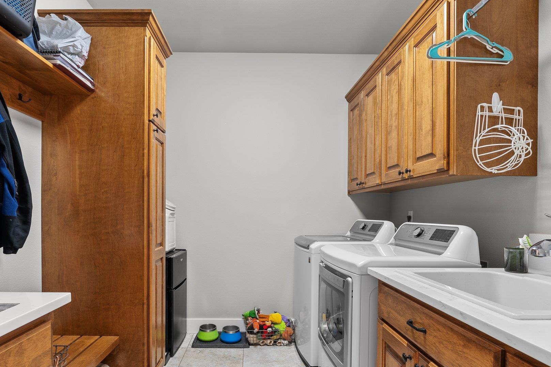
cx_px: 251
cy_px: 213
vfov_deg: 62.5
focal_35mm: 20
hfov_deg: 84.8
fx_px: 300
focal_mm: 15.5
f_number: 9
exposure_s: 3.2
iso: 100
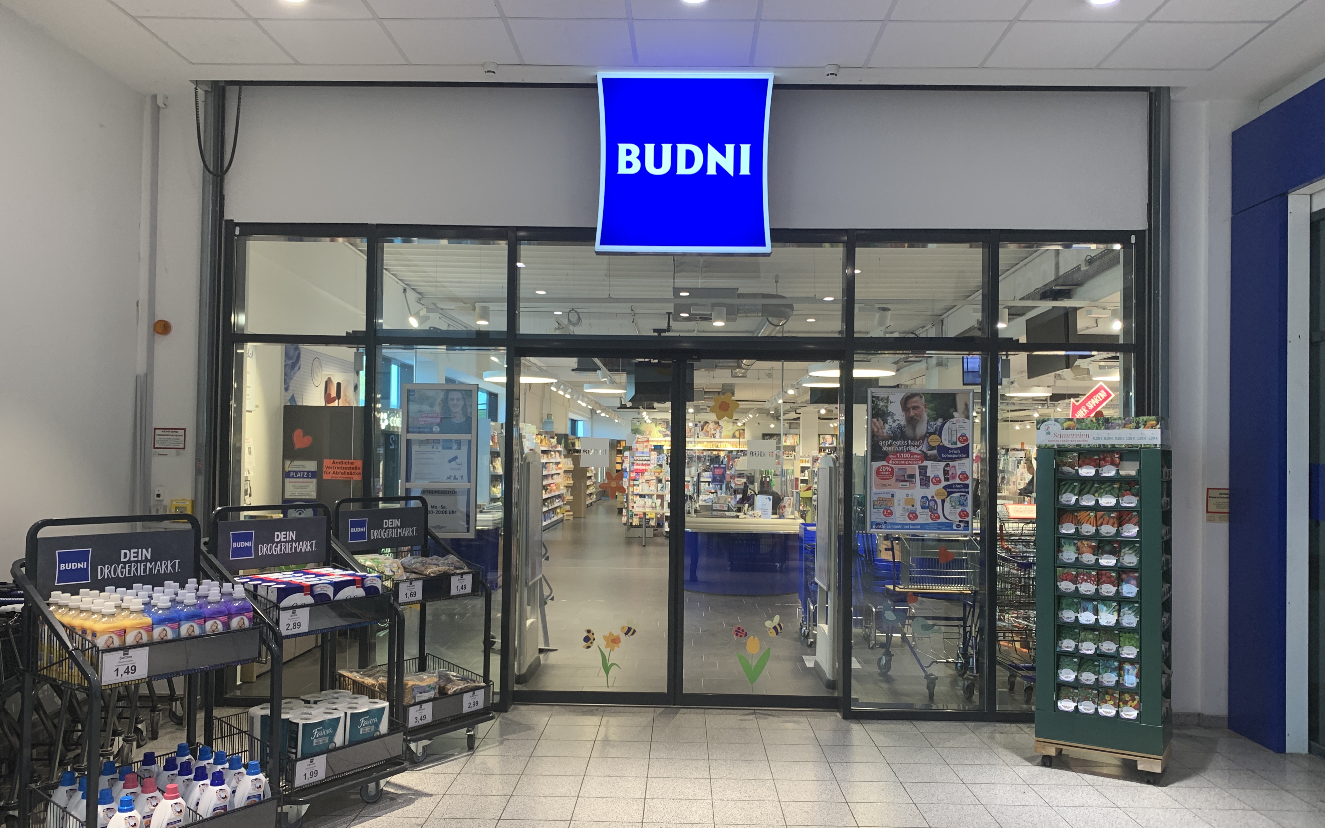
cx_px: 668
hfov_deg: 66.5
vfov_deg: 44.5
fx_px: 1011
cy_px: 442
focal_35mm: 28
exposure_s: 1/50
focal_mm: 4.25
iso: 100
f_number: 1.8
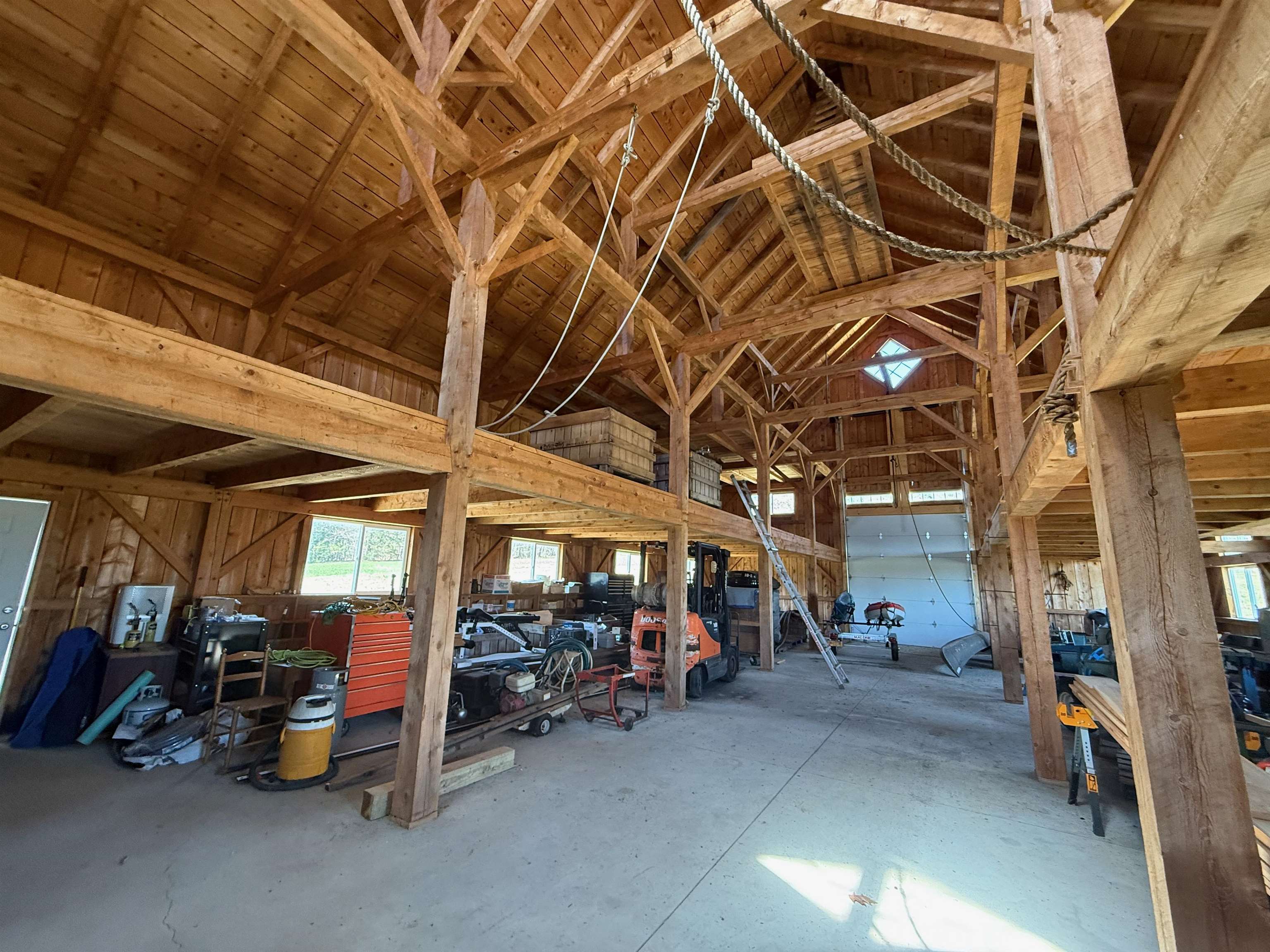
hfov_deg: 102.1
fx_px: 514
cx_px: 635
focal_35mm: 14
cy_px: 476
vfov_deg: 85.7
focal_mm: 2.22
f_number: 2.2
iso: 400
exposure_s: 1/60
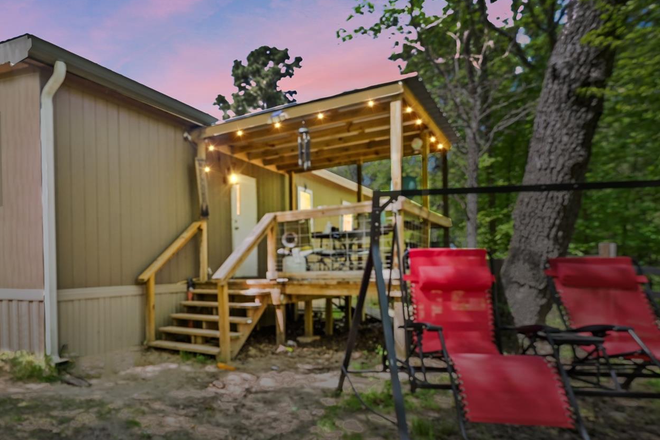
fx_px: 422
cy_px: 270
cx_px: 152
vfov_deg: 54.6
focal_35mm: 23
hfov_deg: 70.1
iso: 400
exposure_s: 1/80
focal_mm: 14
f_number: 8
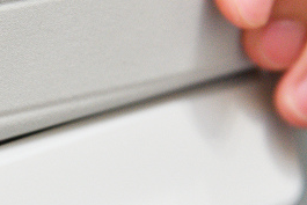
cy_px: 160
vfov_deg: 3.8
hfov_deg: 5.7
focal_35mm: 362
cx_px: -52
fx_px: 3089
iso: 2000
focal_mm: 120
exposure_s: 1/160
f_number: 5.6
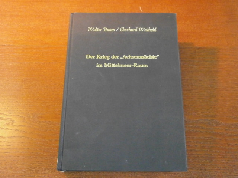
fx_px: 268
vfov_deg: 36.8
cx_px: 119
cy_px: 89
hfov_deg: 47.9
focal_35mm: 39
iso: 1250
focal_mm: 6.9
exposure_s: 1/15
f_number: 3.4
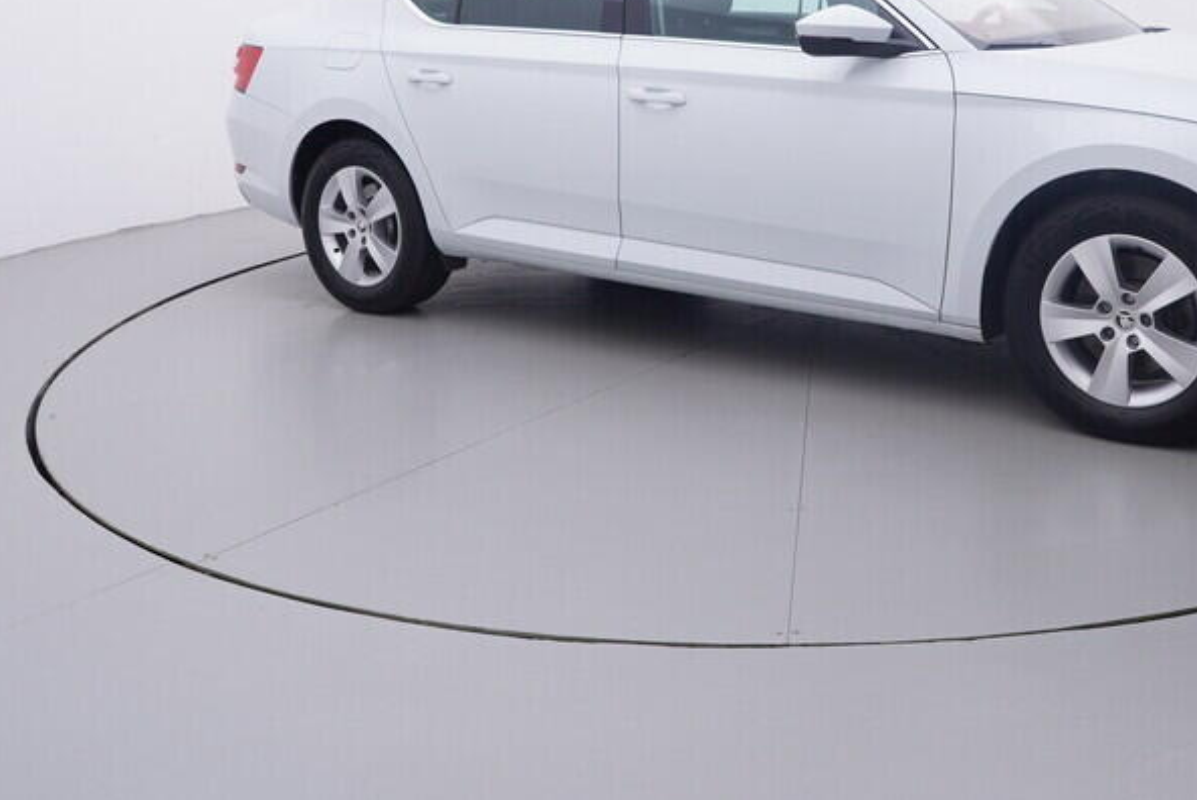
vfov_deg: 33.1
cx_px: 815
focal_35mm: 39
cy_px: 127
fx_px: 1293
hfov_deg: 48.7
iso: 200
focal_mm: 15
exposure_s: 1/80
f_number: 5
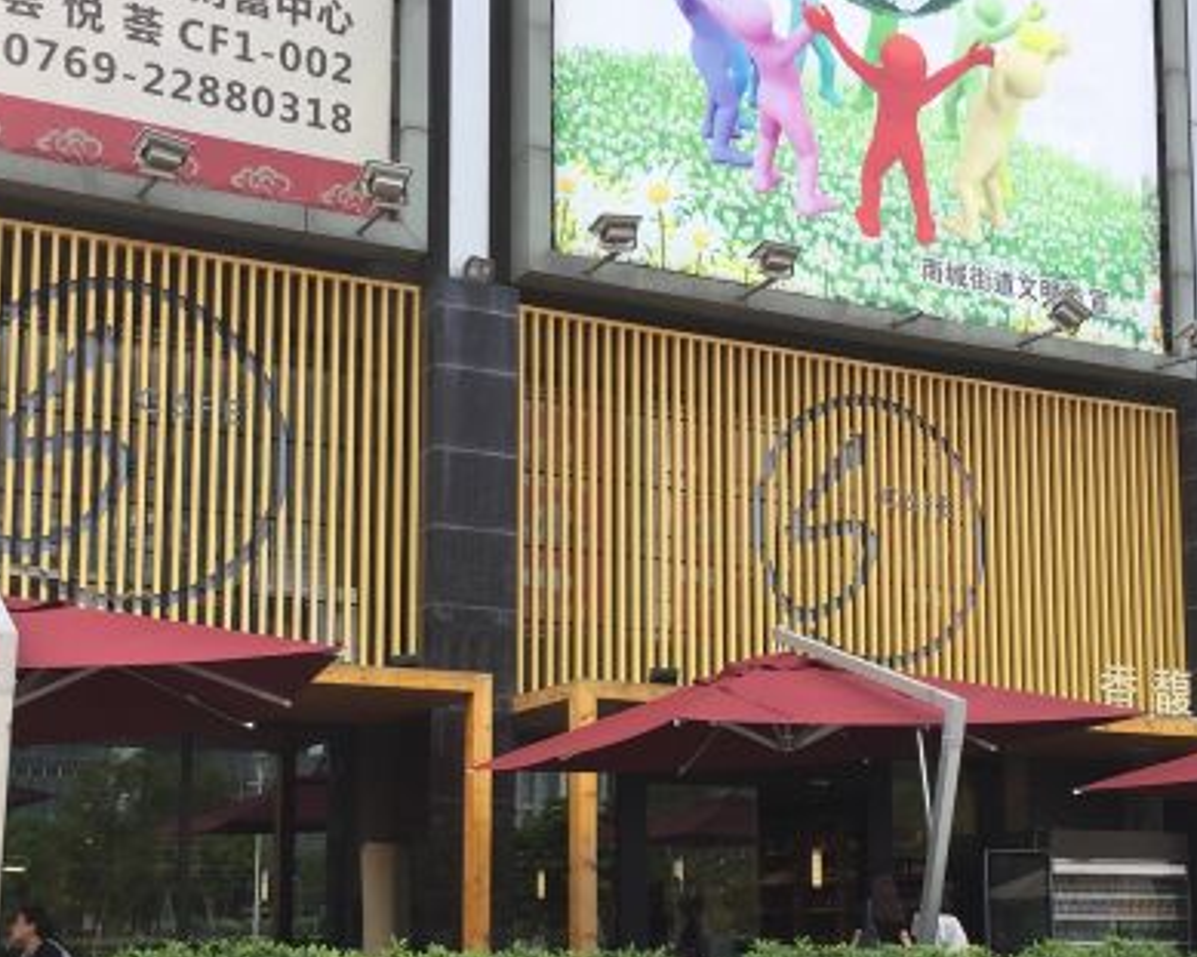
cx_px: 591
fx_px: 1806
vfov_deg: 29.3
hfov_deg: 36.7
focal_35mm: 51
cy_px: 703
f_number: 2.2
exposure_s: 1/439
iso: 32
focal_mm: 4.15
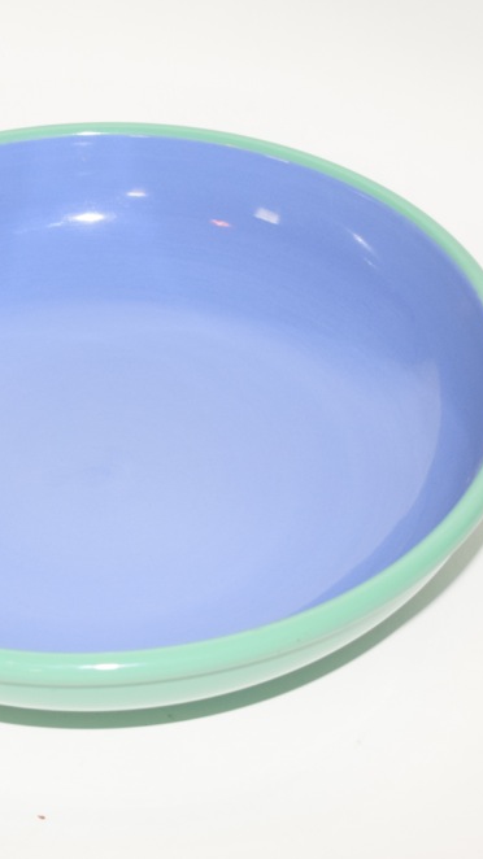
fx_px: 2433
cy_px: 428
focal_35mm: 107
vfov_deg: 20.0
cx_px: 47
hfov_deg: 11.3
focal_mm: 45
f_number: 5
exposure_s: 1/60
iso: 900
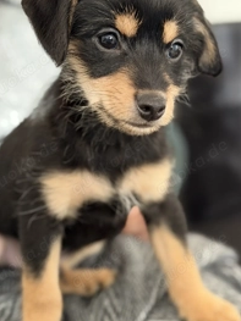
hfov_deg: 20.1
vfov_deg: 26.7
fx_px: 678
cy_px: 186
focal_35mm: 73
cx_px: 152
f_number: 1.78
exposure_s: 1/40
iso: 320
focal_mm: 6.76
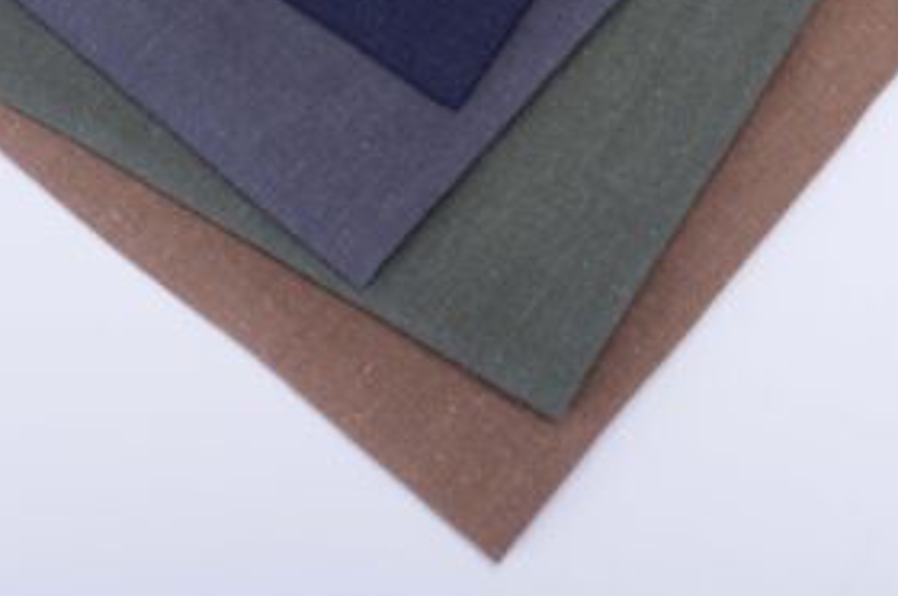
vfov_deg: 17.9
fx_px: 1869
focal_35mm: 75
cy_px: 75
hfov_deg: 27.0
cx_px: 462
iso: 100
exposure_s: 1/125
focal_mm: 28
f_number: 11
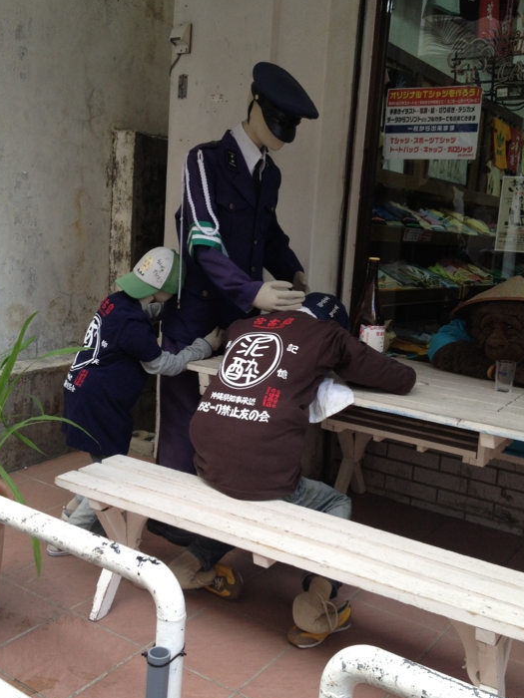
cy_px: 322
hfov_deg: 36.0
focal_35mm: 40
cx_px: 257
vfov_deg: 46.8
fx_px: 807
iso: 100
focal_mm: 4.28
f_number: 2.4
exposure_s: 1/120
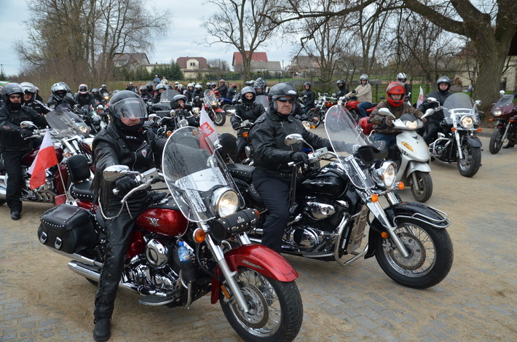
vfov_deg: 36.7
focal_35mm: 36
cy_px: 171
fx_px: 516
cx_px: 258
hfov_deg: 53.2
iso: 1600
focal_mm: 24
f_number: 5.6
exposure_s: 1/2000
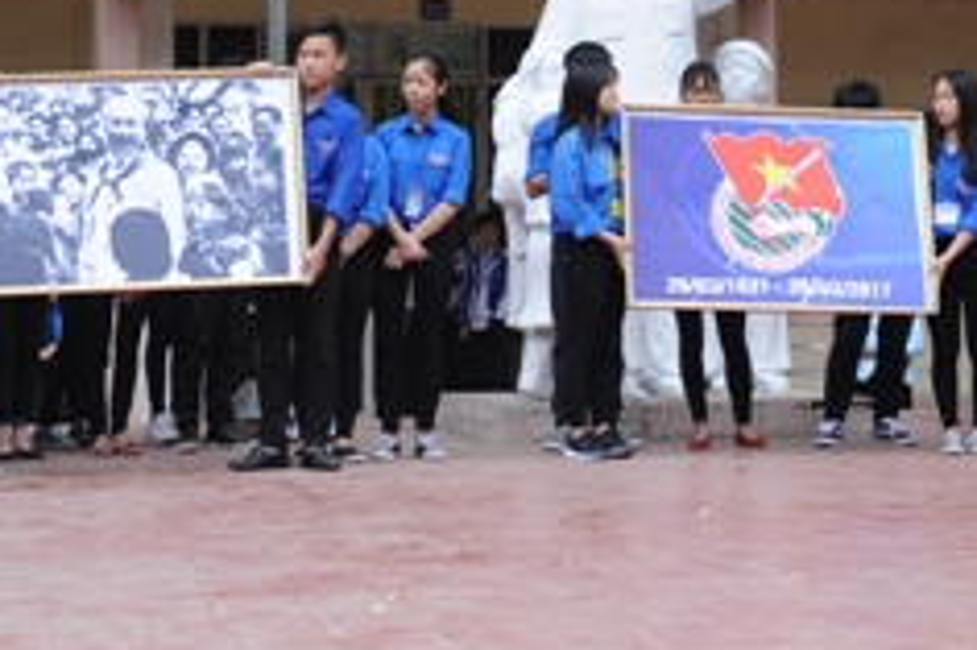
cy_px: -62
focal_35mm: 102
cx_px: 511
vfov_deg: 13.1
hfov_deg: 20.0
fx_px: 2766
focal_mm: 40
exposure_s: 1/60
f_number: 6.3
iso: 640
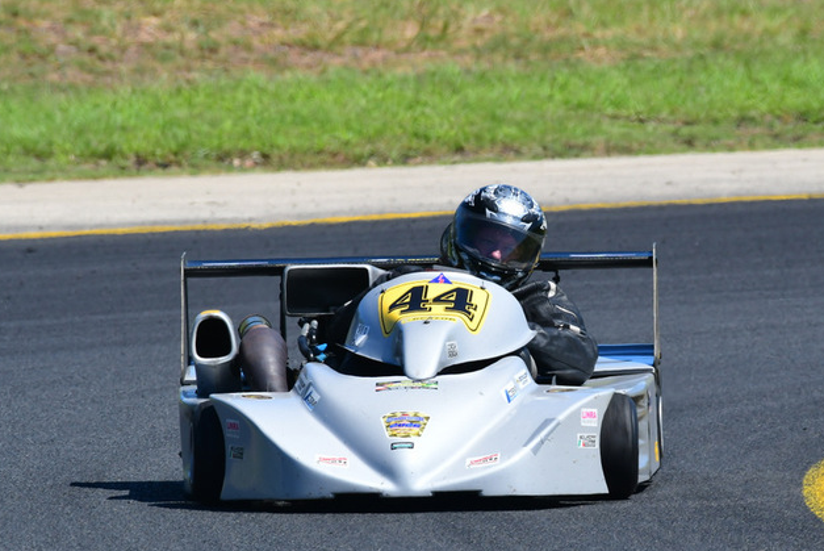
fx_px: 21026
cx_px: 516
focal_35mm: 918
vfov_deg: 1.5
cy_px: 284
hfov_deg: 2.2
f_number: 11
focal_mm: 480
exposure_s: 1/640
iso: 500
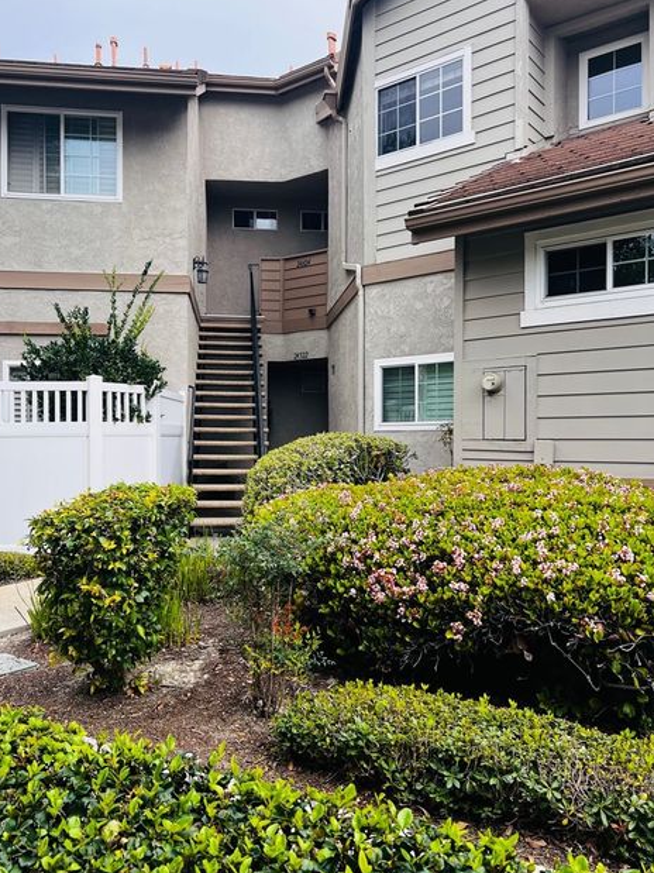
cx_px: 307
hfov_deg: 49.7
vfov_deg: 63.5
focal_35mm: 28
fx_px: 706
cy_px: 438
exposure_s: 1/853
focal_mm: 5.7
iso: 50
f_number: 1.5
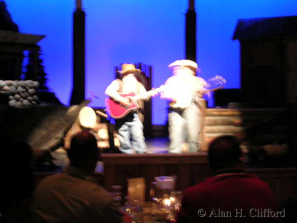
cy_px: 112
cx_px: 148
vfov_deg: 22.6
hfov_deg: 29.8
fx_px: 558
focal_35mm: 65
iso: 200
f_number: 3.5
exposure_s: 1/1.25
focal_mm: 9.9
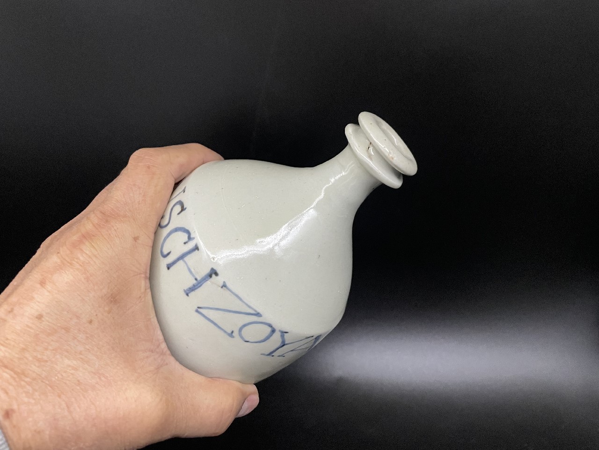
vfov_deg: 53.1
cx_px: 300
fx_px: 450
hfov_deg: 67.3
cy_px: 225
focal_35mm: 26
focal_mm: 4.2
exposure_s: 1/58
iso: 500
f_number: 1.6
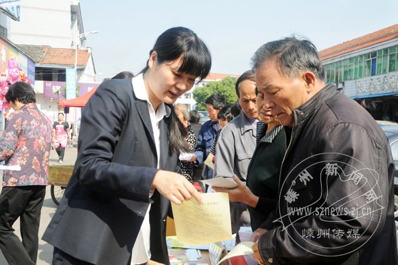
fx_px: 464
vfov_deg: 31.8
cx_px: 199
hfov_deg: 46.4
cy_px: 132
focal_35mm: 42
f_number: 9
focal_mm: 28
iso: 400
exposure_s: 1/320
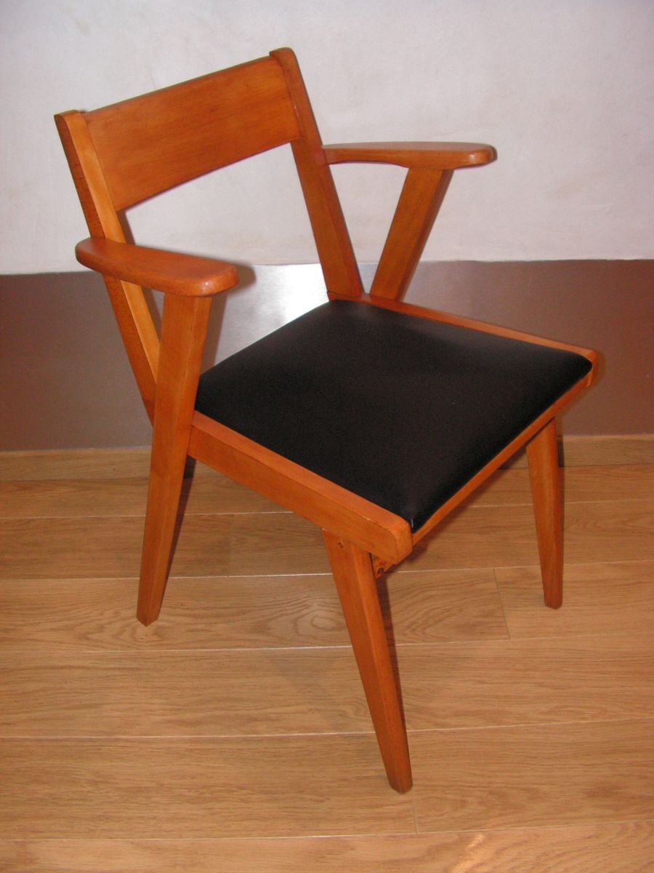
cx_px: 327
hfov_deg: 39.7
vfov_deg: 51.4
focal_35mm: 36
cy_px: 436
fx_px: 907
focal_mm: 6
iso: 200
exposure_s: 1/40
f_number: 3.2
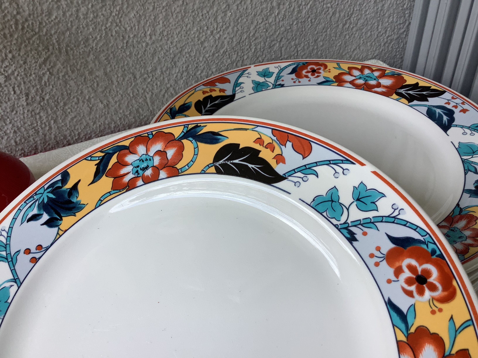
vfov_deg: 45.4
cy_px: 179
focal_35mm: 31
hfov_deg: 58.4
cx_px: 239
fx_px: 428
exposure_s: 1/330
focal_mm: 3.3
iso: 25
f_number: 2.4
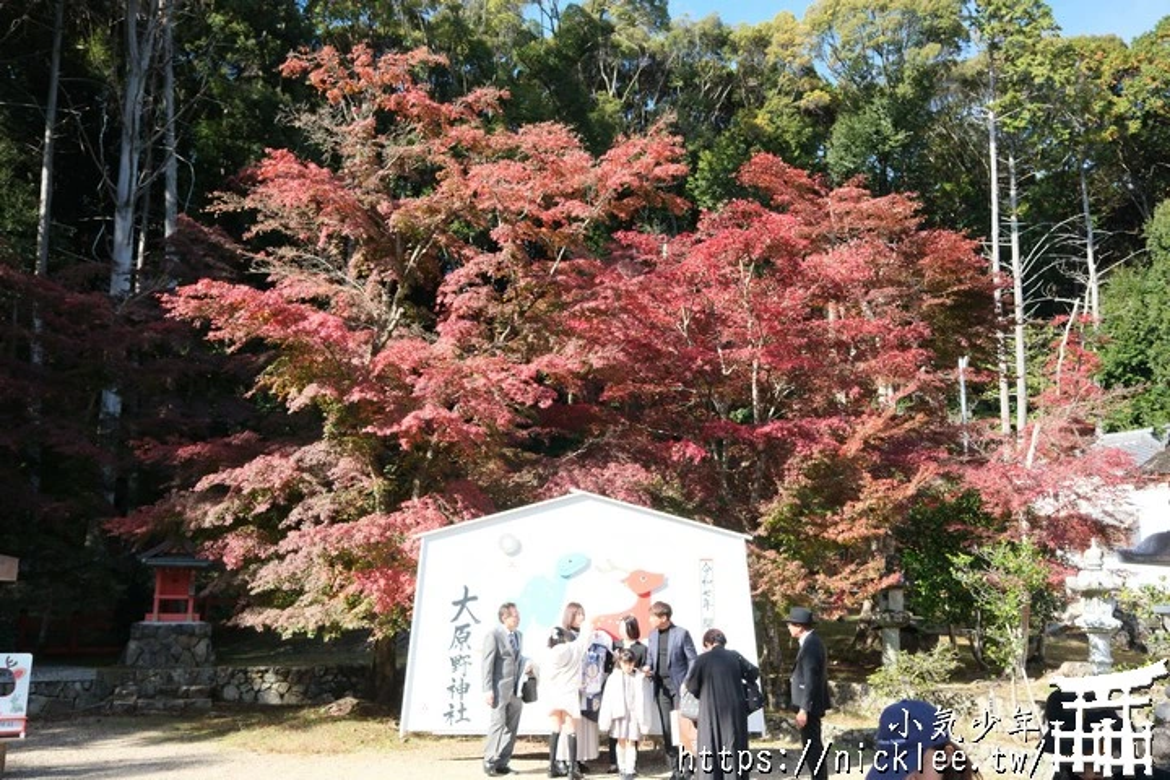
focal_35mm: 32
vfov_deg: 41.1
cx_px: 585
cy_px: 390
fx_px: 1040
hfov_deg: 58.7
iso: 1600
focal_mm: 21.2
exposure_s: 1/1000
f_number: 4
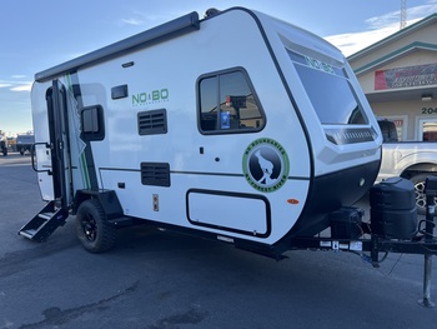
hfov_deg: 67.3
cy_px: 164
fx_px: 328
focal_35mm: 26
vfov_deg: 53.1
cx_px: 218
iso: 50
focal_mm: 5.7
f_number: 1.5
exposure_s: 1/840
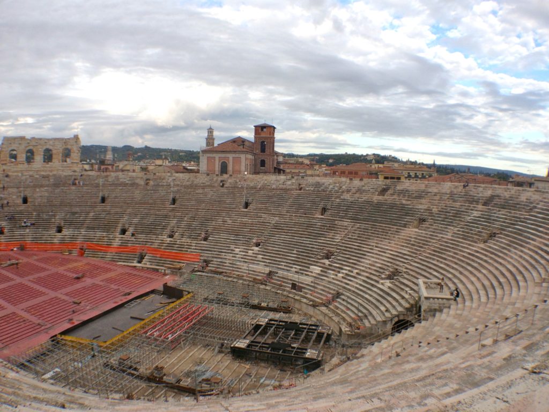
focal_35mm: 35
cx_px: 274
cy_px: 206
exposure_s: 1/435
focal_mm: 4.28
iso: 50
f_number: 2.4
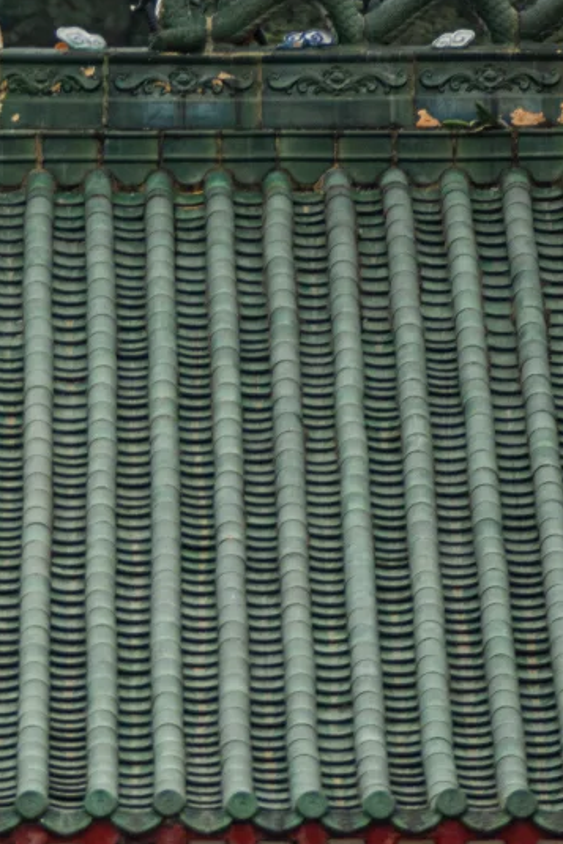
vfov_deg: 3.8
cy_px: 663
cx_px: -73
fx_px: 12752
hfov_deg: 2.5
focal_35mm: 544
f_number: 2.8
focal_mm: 180
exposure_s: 1/500
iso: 400
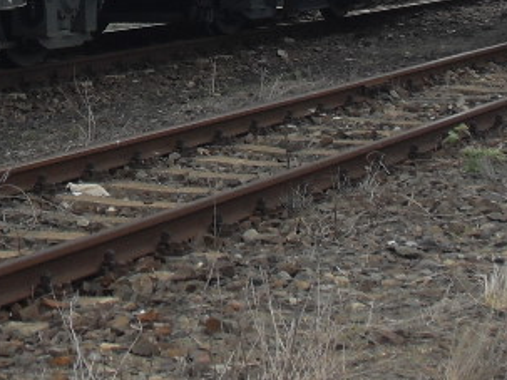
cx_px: 196
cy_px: -246
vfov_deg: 8.5
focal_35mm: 169
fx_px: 2474
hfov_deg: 11.7
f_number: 8.4
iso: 80
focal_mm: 8.4
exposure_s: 1/90
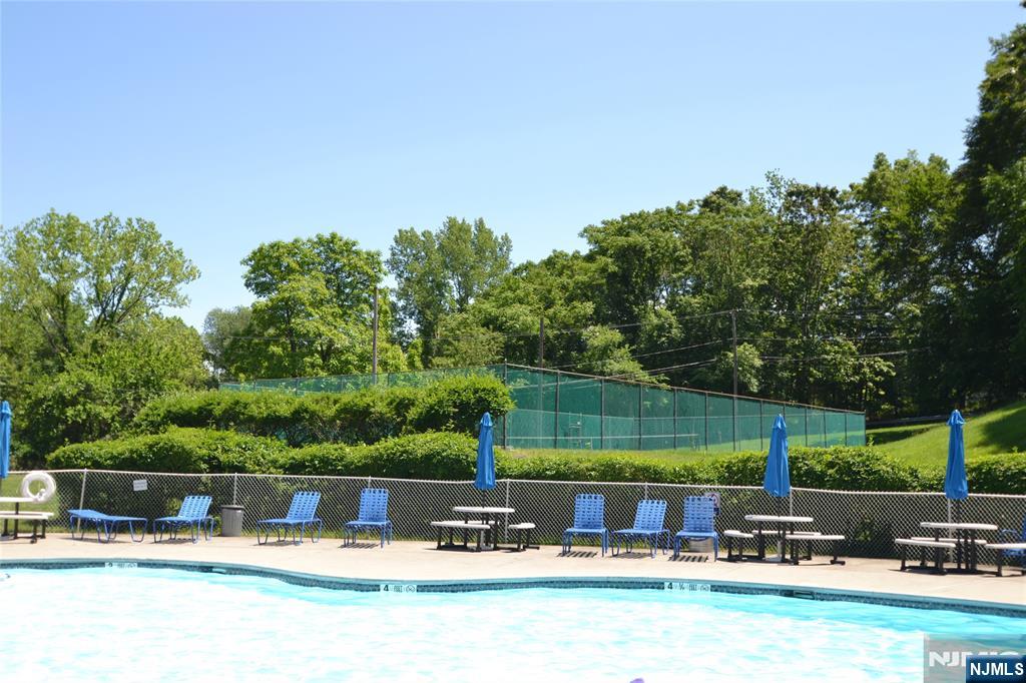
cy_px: 342
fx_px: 1026
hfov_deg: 53.1
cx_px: 513
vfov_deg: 36.8
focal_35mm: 36
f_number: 6.3
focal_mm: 24
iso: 100
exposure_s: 1/200
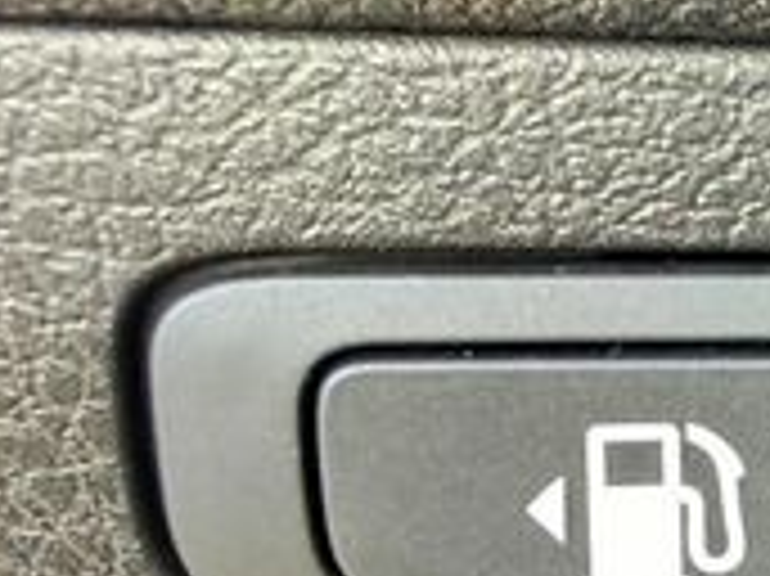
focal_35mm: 90
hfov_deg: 18.6
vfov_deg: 15.8
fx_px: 2001
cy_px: 684
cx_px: 1234
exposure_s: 1/60
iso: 400
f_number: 2.2
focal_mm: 2.22
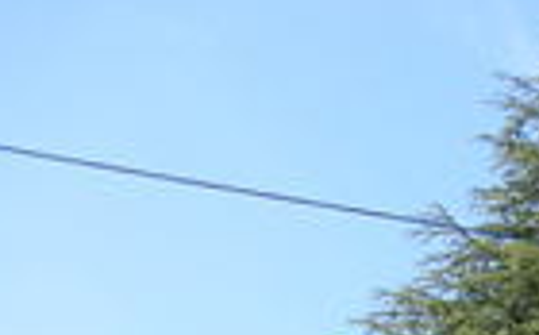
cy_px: 620
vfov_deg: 11.9
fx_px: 1467
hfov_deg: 19.0
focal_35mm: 100
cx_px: 735
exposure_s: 1/810
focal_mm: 5.4
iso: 160
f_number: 3.5
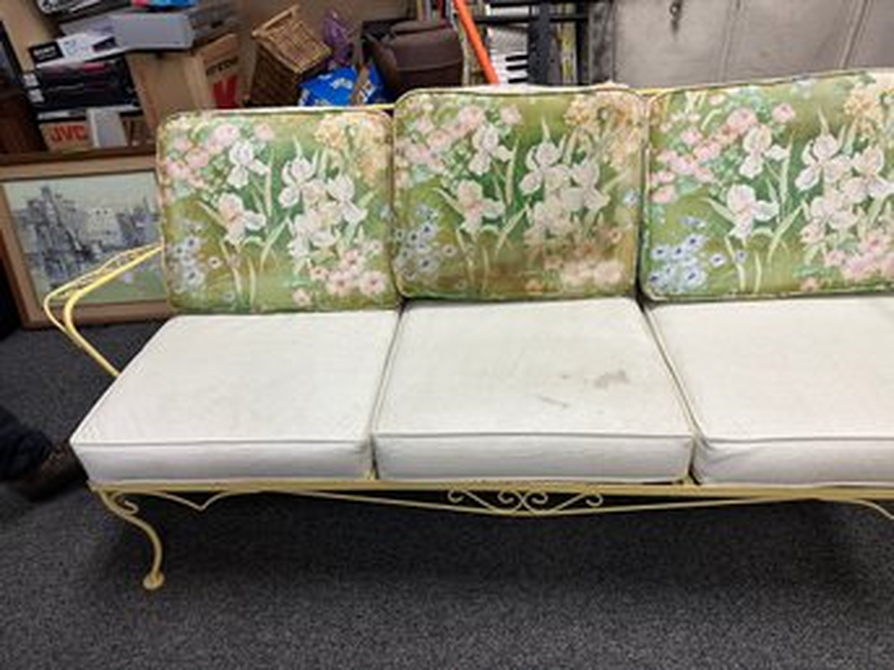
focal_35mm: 24
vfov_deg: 56.8
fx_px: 620
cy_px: 335
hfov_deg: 71.6
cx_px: 447
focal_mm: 6.86
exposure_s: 1/120
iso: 160
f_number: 1.78
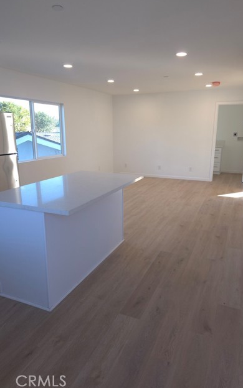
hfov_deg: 49.3
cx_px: 120
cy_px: 191
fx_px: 265
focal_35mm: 25
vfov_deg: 72.5
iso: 50
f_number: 1.8
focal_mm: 5.4
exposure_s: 1/120
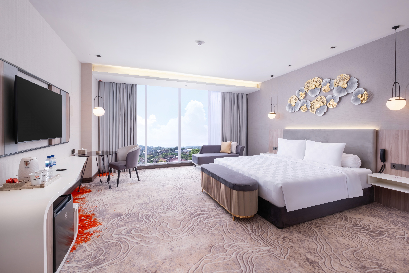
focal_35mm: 15
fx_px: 170
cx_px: 204
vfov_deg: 77.3
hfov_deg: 100.4
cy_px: 136
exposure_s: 1/15
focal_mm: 10
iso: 200
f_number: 10
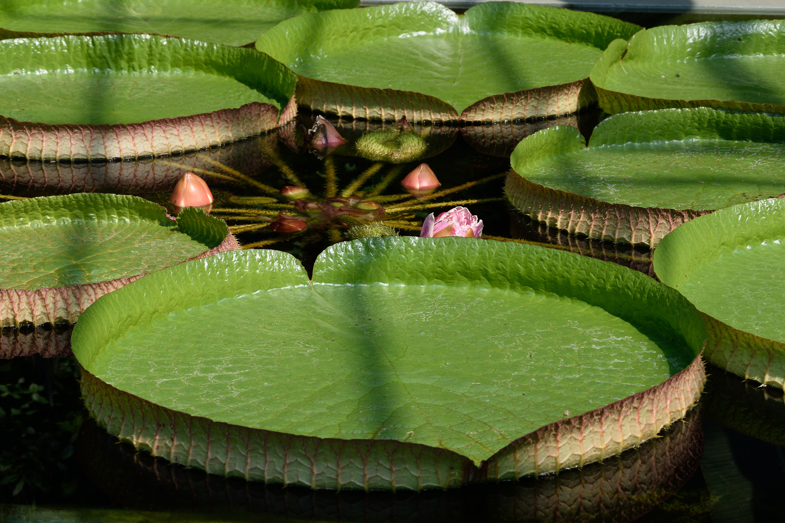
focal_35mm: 105
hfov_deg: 19.5
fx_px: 2289
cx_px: 392
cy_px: 262
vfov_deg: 13.0
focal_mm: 70
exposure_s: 1/250
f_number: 8
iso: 200
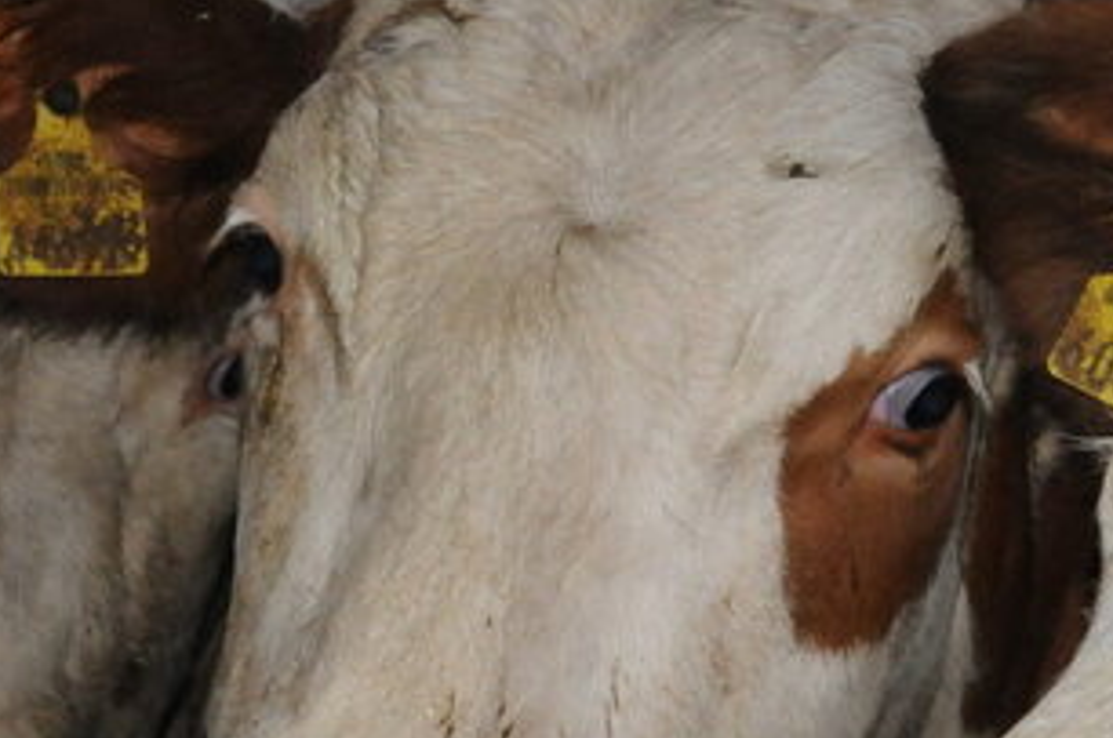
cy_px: 156
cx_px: 287
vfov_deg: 14.0
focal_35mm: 97
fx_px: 2994
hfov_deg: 20.9
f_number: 10
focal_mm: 18
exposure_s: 1/250
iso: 1250
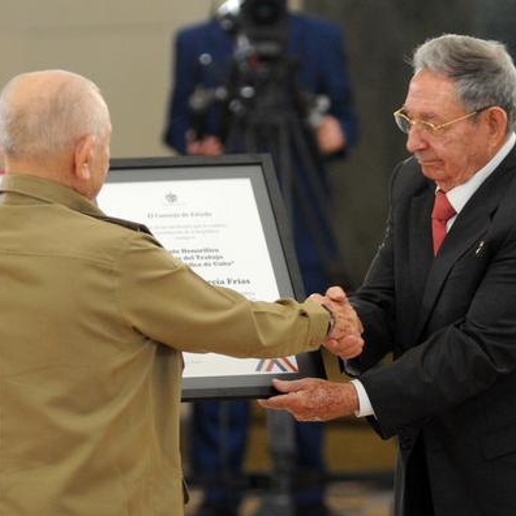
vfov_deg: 6.3
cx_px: 251
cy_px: 259
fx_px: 4716
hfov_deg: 6.3
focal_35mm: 280
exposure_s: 1/60
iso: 800
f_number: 2.8
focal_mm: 145
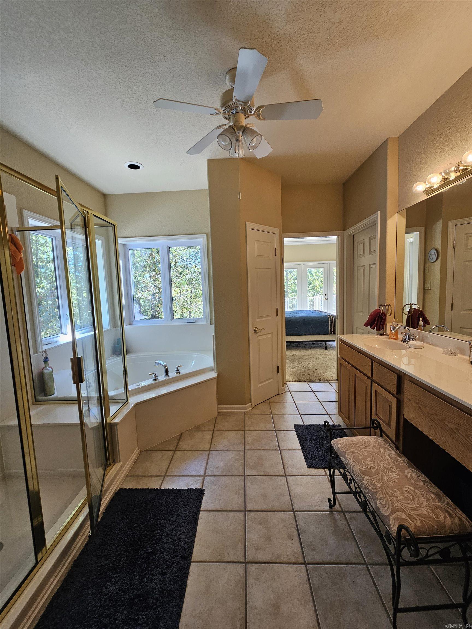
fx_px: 236
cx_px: 236
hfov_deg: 89.9
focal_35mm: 13
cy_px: 314
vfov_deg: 106.2
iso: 80
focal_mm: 2.2
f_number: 2.2
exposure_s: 1/60
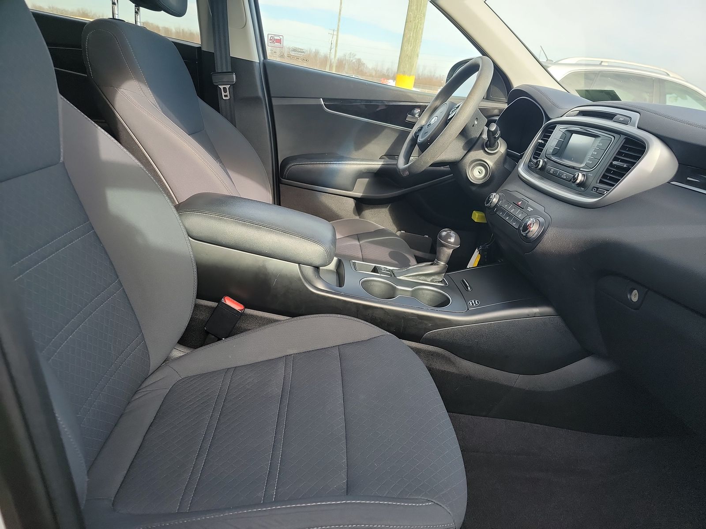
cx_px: 353
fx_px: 489
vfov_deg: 56.8
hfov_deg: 71.6
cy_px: 264
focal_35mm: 24
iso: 62
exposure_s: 1/119
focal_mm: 6.7
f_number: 1.8
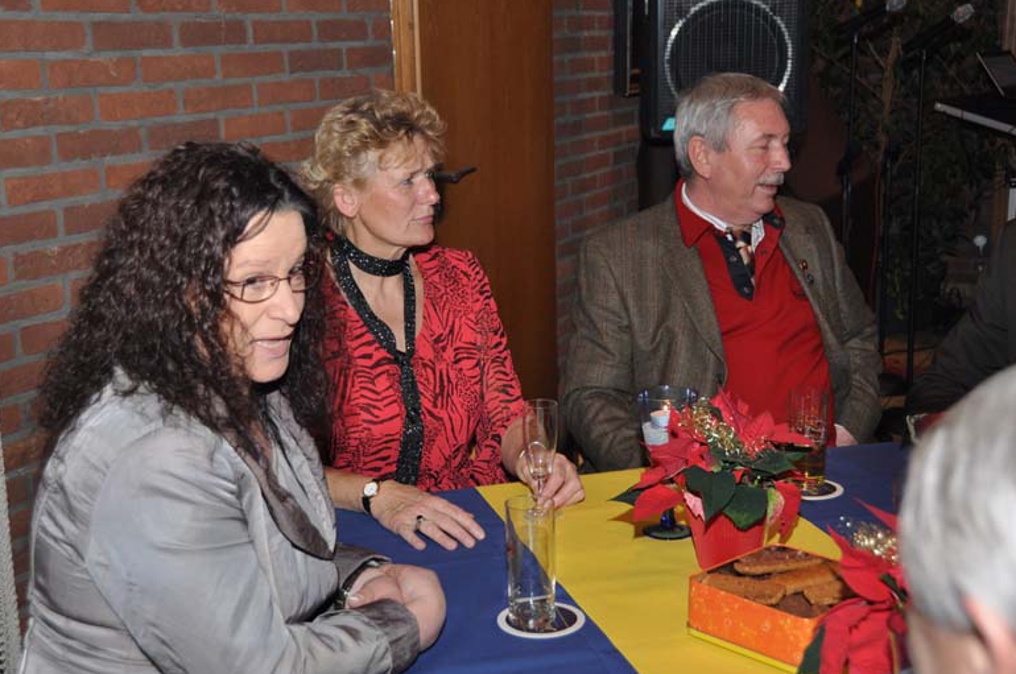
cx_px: 501
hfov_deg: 37.6
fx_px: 1494
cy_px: 344
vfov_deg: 25.4
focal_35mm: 53
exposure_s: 1/60
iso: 500
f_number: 4.2
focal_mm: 34
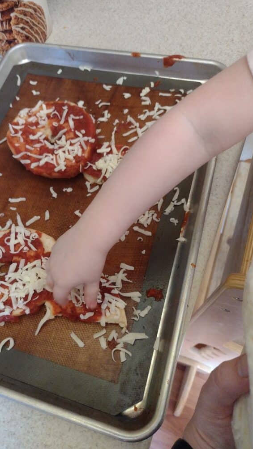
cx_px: 93
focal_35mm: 30
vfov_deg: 64.3
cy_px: 220
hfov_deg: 38.7
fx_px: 358
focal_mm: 4.71
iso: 891
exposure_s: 1/40
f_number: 1.7
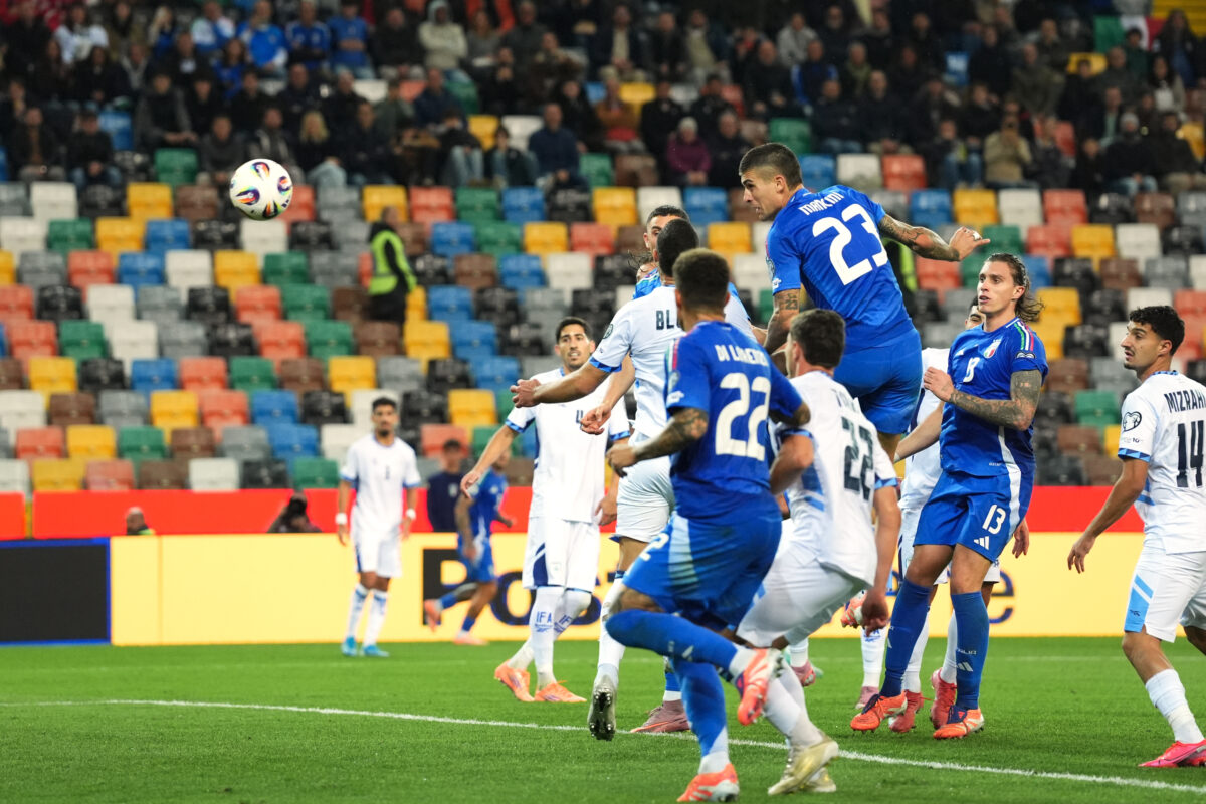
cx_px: 603
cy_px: 402
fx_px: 5594
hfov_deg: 12.3
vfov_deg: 8.2
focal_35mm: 167
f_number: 3.2
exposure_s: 1/1600
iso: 3200
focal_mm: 167
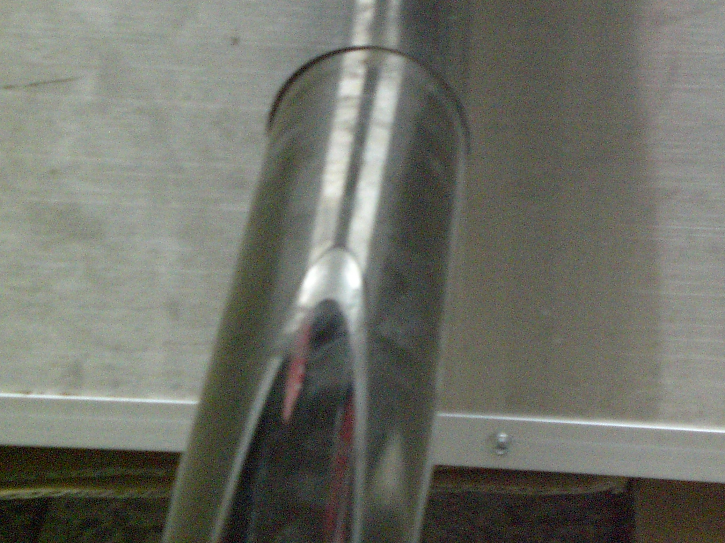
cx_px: 363
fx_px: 2325
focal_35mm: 111
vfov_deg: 13.3
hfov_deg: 17.7
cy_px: 300
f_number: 4.5
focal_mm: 12.47
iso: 800
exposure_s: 1/25
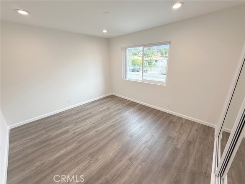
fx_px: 99
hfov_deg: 102.1
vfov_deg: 85.7
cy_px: 92
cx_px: 122
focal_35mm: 14
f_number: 2.2
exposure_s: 1/120
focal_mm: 2.22
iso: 100
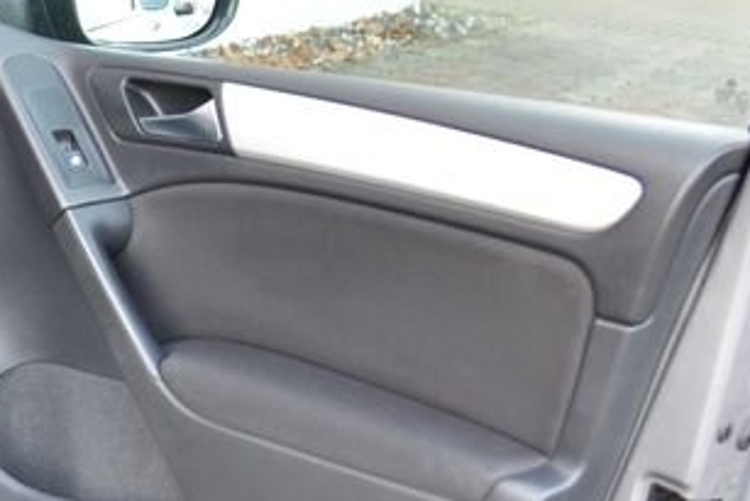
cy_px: 208
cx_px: -191
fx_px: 1667
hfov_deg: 22.9
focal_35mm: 80
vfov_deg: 17.1
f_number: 4
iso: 500
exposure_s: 1/40
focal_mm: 24
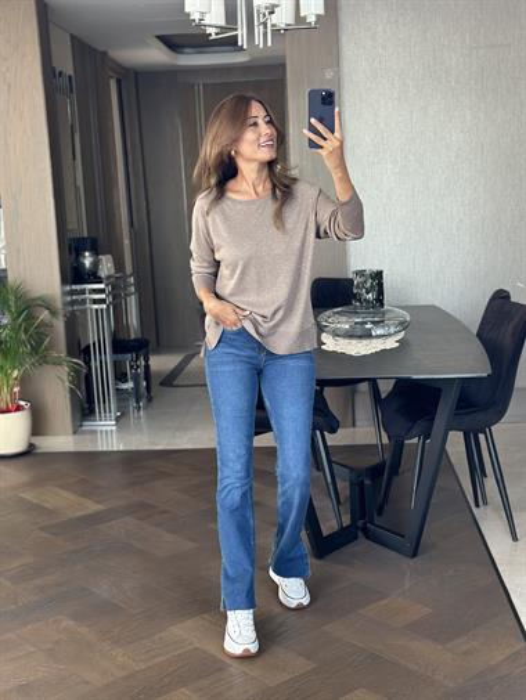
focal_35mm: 48
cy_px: 350
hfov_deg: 30.3
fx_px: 972
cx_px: 263
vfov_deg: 39.6
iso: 160
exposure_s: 1/60
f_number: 1.78
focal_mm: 6.86
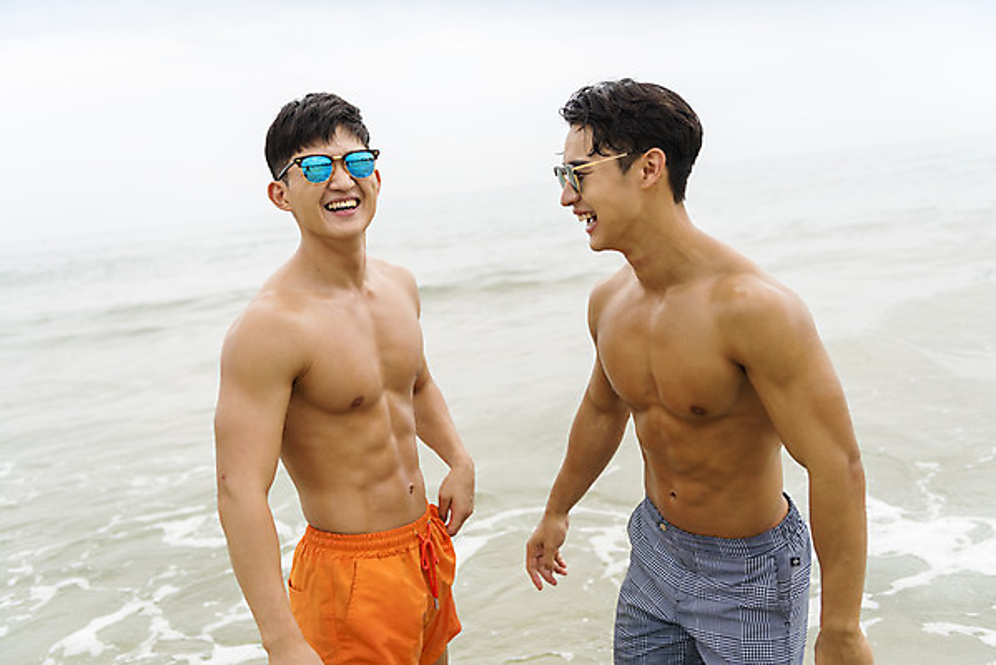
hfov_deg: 53.1
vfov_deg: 36.9
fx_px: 996
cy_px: 332
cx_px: 498
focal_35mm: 36
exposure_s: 1/3200
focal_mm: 36
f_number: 2.8
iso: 200
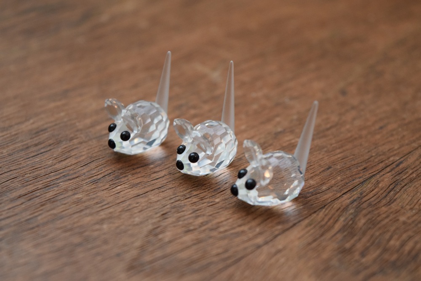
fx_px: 965
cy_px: 140
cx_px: 210
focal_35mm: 82
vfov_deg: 16.6
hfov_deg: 24.6
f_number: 5.6
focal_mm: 55
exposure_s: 1/60
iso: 2800
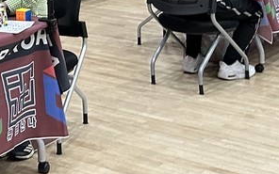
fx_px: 836
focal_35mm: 110
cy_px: -254
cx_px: -47
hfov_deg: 18.1
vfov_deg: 10.2
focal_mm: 6.86
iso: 250
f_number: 1.78
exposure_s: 1/60
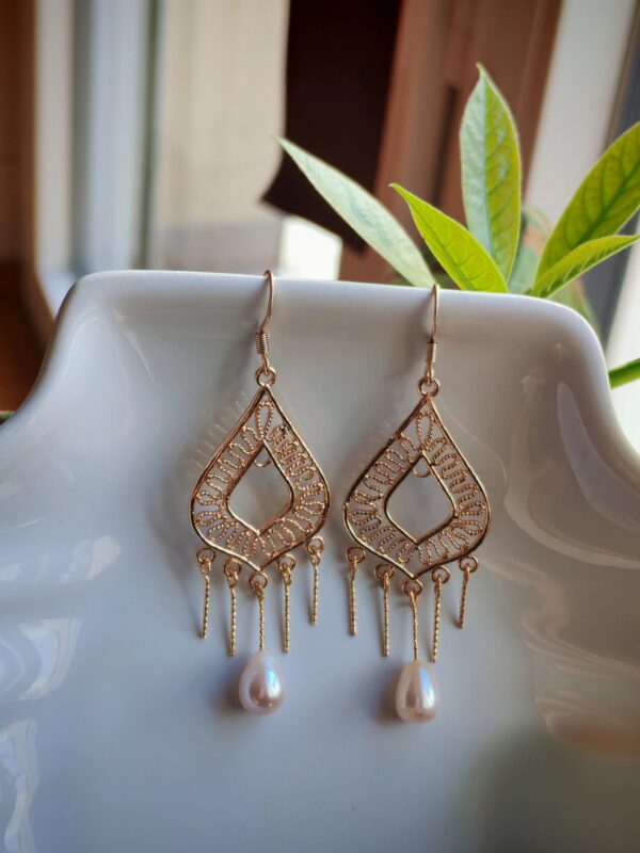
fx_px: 1676
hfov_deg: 21.6
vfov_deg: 28.6
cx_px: 320
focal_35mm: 68
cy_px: 426
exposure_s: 1/100
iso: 64
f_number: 1.95
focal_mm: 5.52
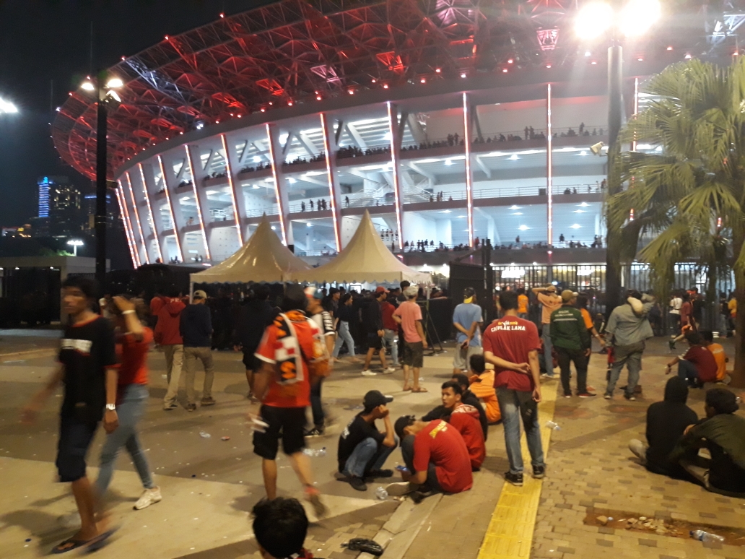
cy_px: 280
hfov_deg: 65.3
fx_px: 581
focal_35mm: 27
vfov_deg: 51.4
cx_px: 372
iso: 400
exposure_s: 1/25
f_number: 1.7
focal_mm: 3.71
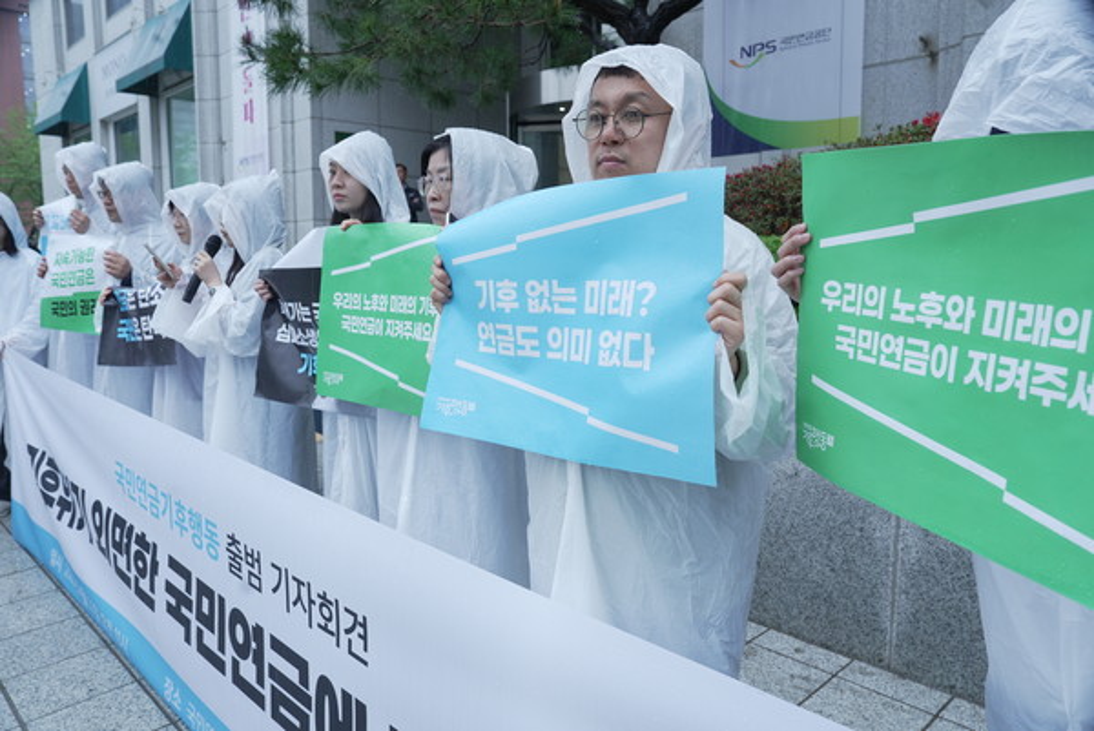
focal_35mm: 26
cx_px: 547
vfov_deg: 49.6
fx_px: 791
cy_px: 366
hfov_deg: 69.4
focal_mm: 26
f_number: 5.6
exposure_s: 1/125
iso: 320
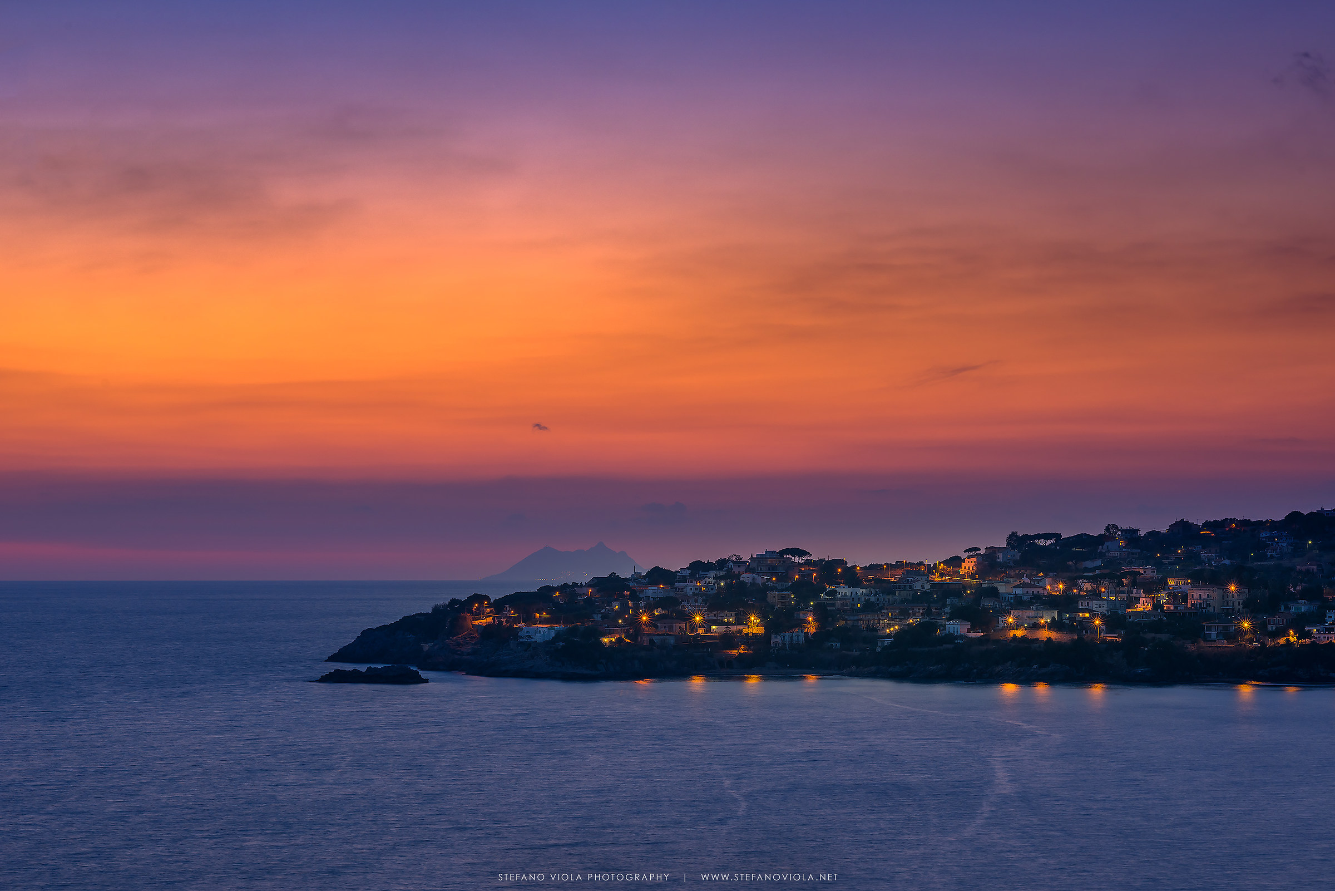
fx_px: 3152
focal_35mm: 85
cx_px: 668
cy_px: 446
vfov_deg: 16.1
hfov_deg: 23.9
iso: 64
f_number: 11
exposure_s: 4
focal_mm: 85
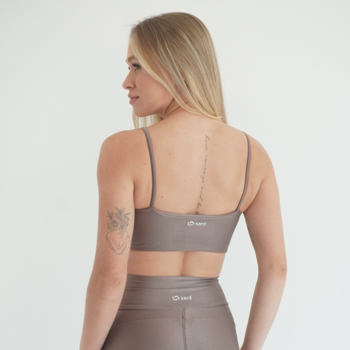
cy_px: 235
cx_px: 175
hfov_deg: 22.0
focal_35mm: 79
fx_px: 900
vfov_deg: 21.9
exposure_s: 1/160
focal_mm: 41
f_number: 5.6
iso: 640
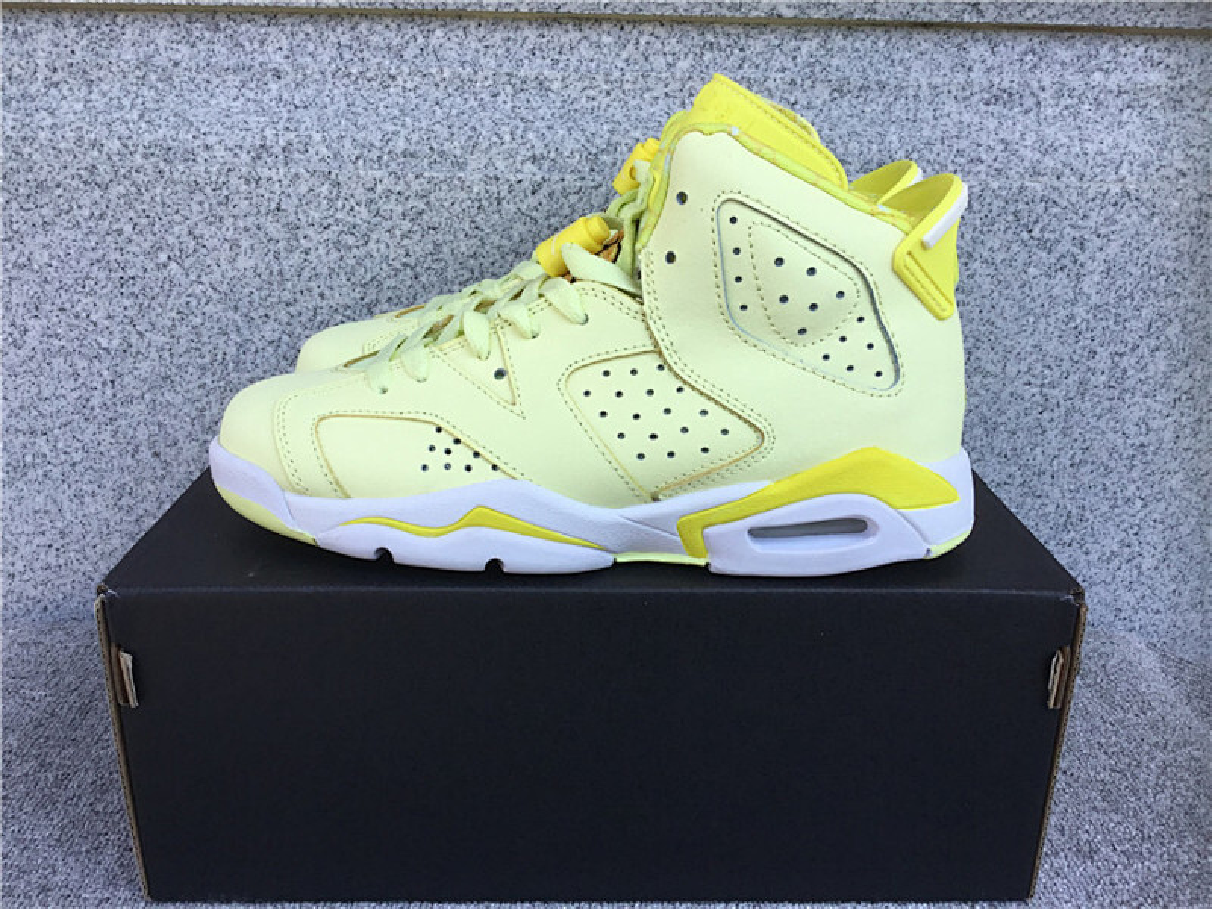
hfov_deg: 58.4
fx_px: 1085
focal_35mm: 31
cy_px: 454
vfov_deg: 45.4
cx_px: 606
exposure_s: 1/473
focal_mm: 3.3
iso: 25
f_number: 2.4
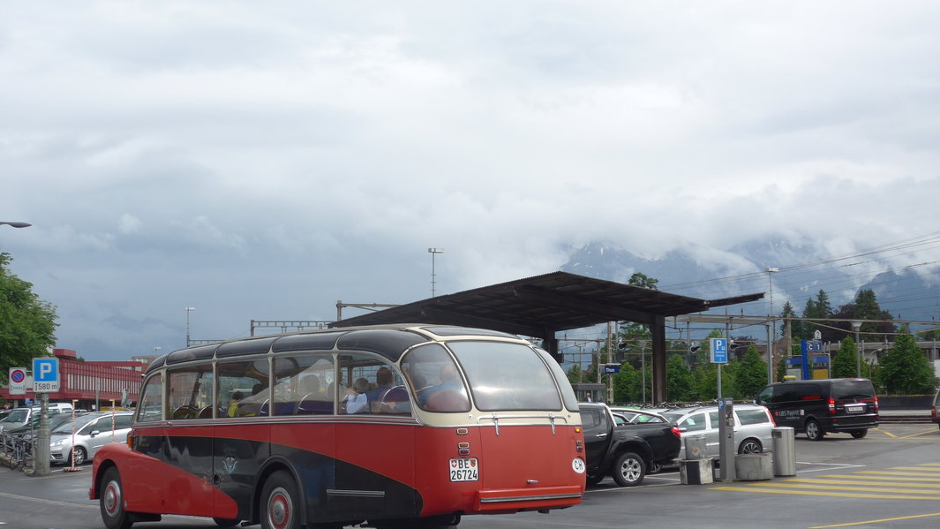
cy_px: 332
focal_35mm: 54
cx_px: 437
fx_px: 1346
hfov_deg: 38.5
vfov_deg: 22.2
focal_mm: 9
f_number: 2.8
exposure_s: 1/800
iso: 80
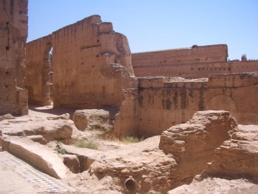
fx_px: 261
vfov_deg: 40.7
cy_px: 97
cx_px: 129
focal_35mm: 35
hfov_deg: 52.6
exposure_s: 1/400
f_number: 4.3
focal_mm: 5.8
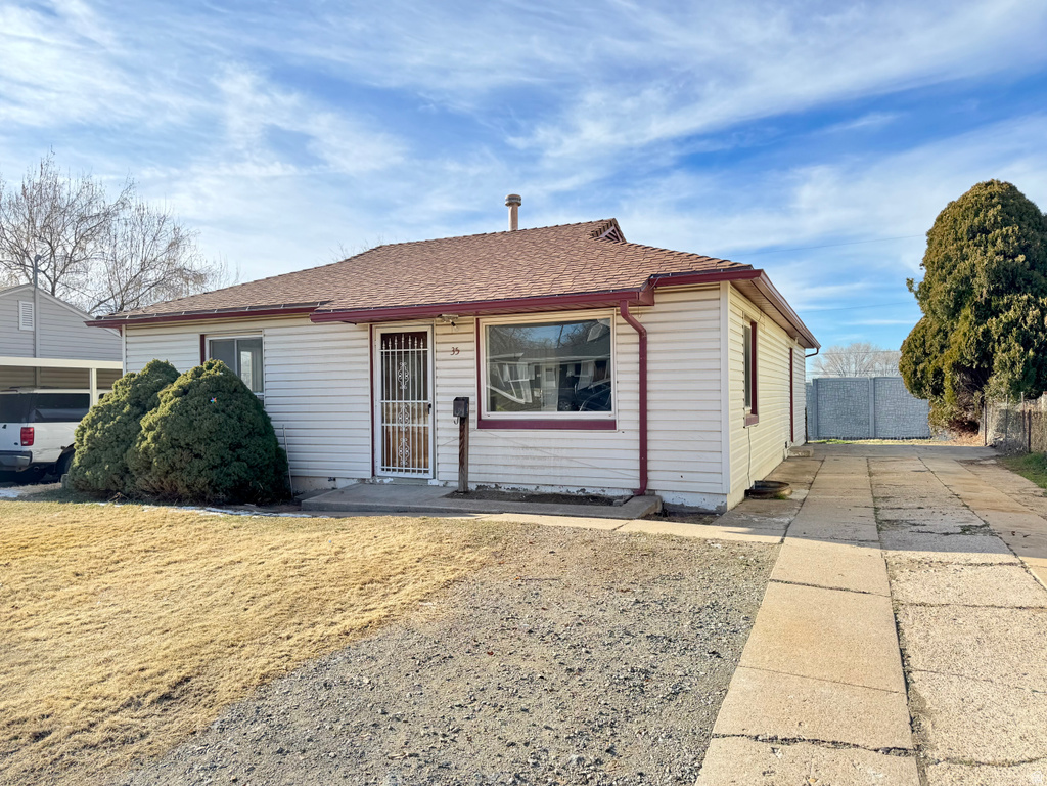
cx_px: 524
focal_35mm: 24
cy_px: 393
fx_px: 726
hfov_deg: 71.6
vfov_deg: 56.8
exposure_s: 1/1151
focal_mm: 6.76
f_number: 1.78
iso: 80
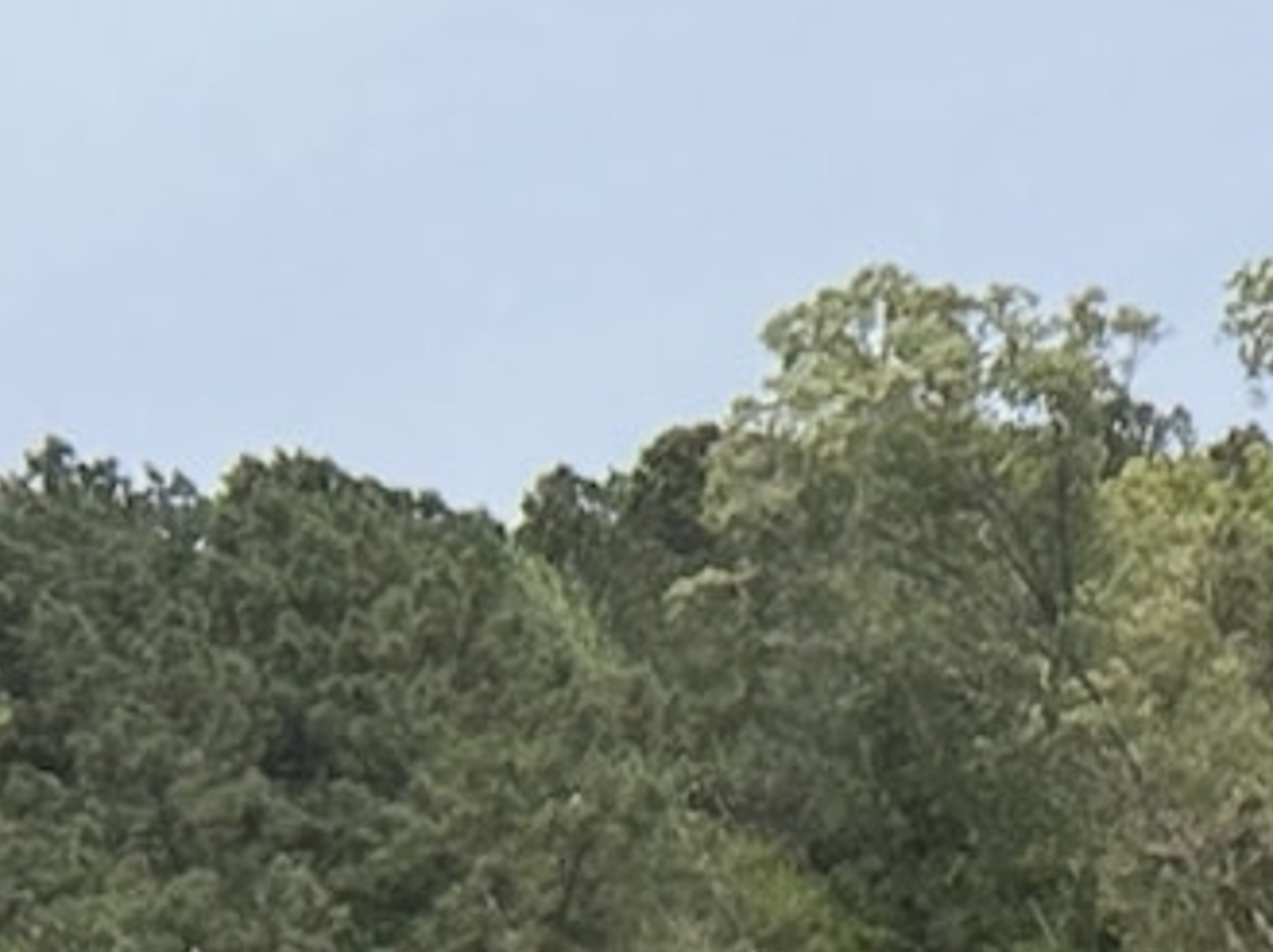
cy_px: 1873
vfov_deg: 9.9
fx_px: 5143
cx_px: 3521
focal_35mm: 140
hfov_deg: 10.8
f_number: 1.9
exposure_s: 1/1080
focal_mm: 2.69
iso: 25
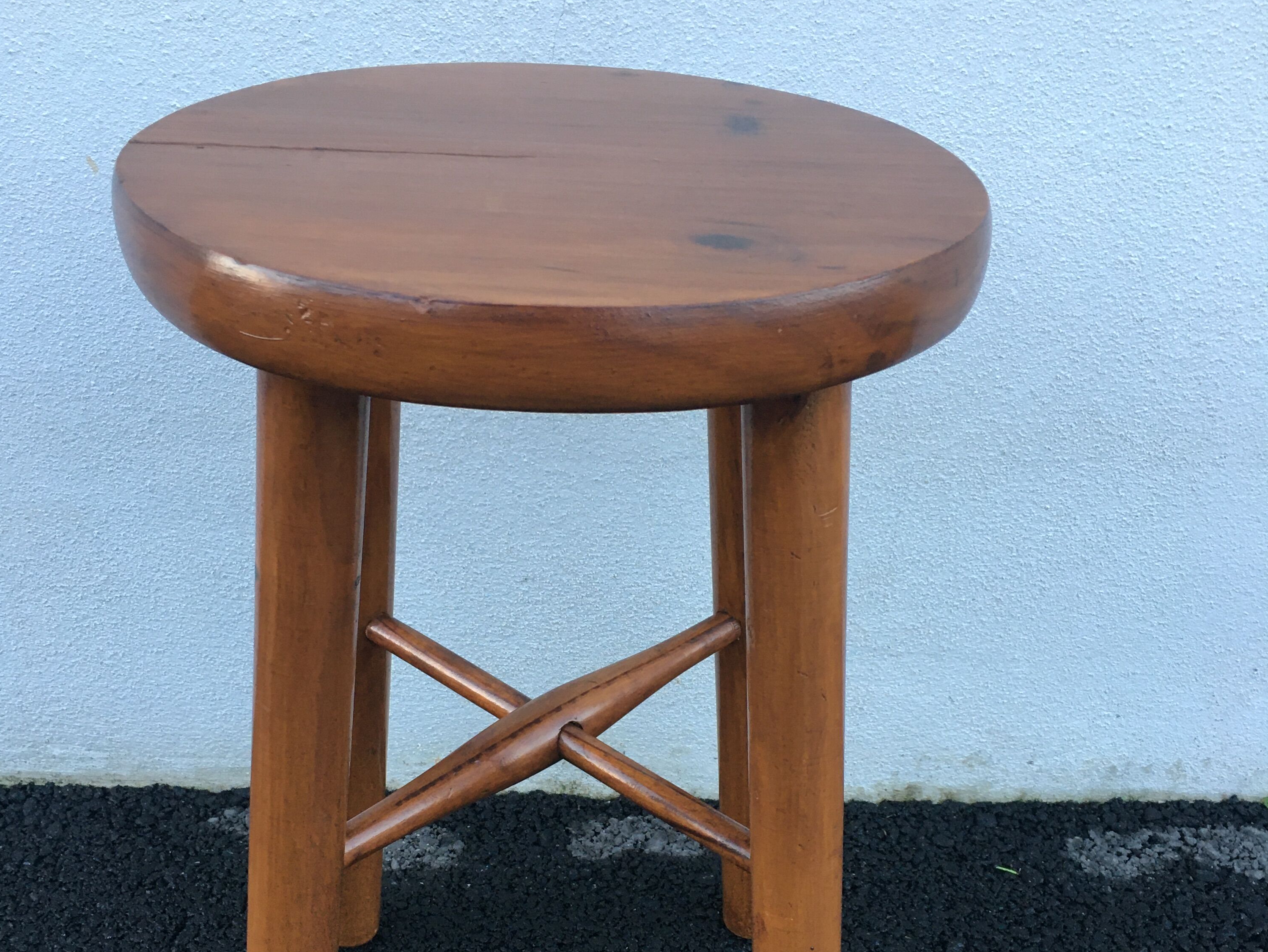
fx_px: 1429
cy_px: 714
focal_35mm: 39
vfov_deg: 36.0
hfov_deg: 47.9
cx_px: 631
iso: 50
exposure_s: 1/33
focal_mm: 4.15
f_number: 2.2
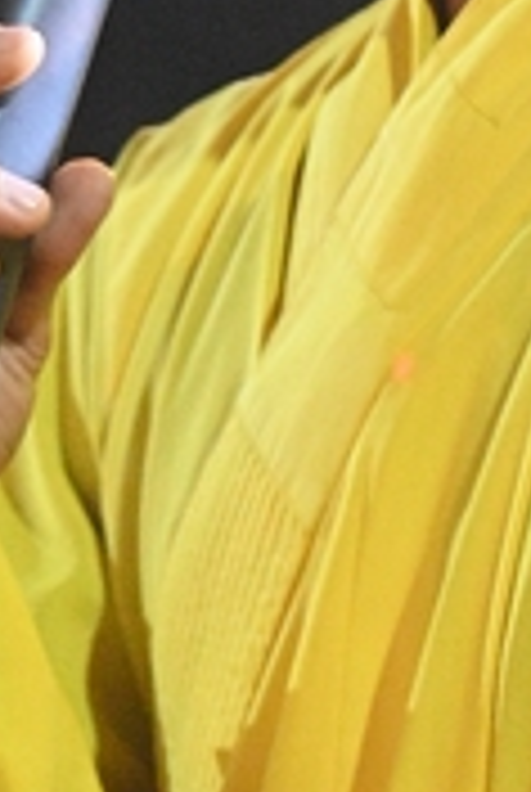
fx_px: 12803
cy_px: 511
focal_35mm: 581
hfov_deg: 2.4
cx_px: 99
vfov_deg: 3.5
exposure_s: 1/200
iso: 10000
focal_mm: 105
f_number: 4
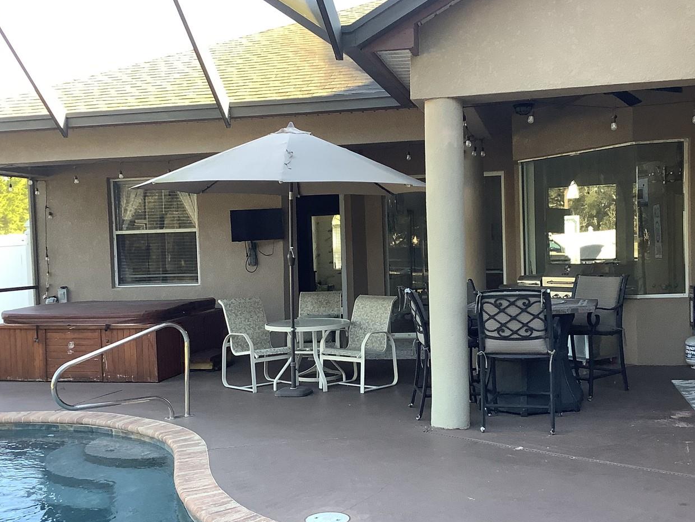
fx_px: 803
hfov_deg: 46.7
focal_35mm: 40
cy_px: 282
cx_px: 386
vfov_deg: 35.9
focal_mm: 3.3
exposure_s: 1/120
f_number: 2.4
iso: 80
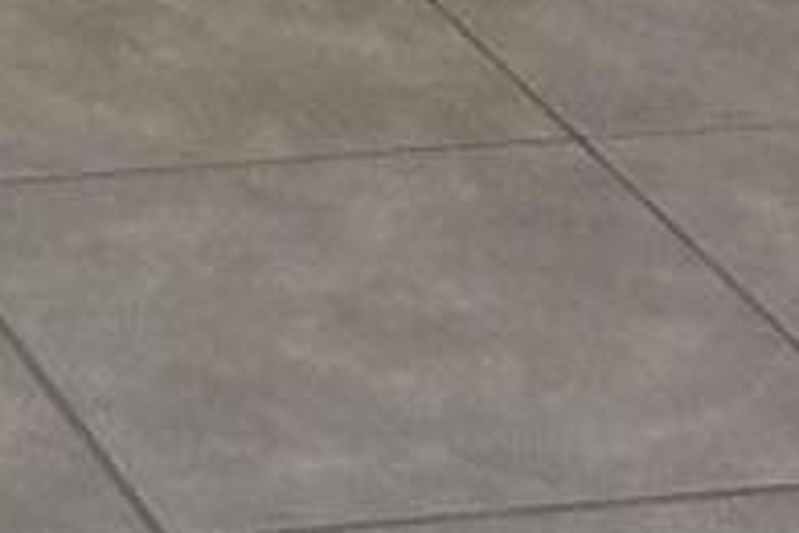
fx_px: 5593
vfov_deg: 5.1
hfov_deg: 7.7
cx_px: -1016
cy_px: -1242
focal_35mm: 252
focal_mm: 4.15
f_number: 2.2
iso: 40
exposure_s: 1/30
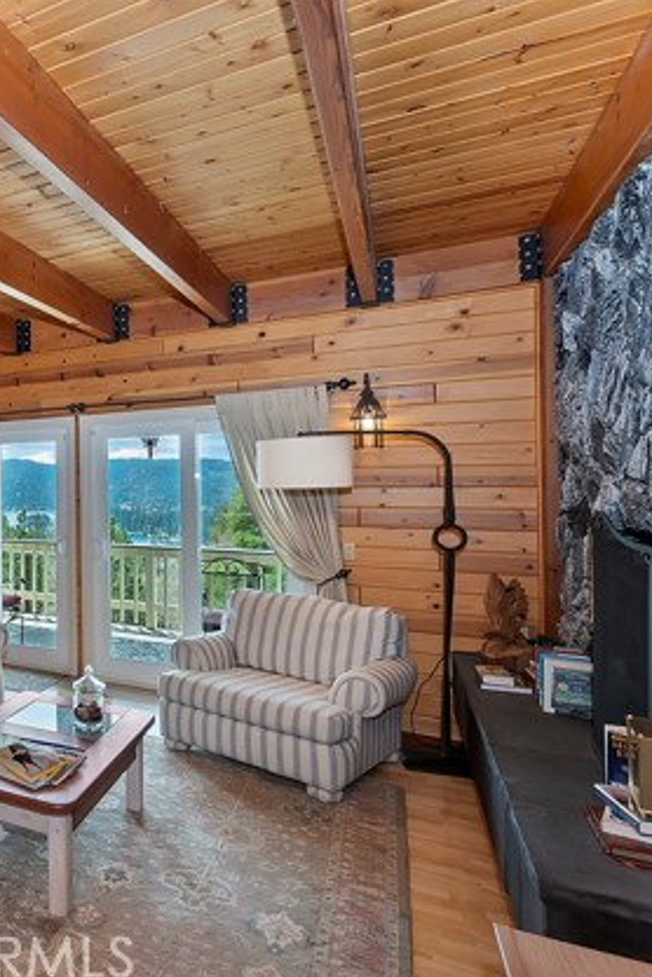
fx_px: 625
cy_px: 491
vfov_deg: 76.1
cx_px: -70
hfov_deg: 42.7
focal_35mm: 23
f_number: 8
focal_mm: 10
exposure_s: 1/30
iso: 400
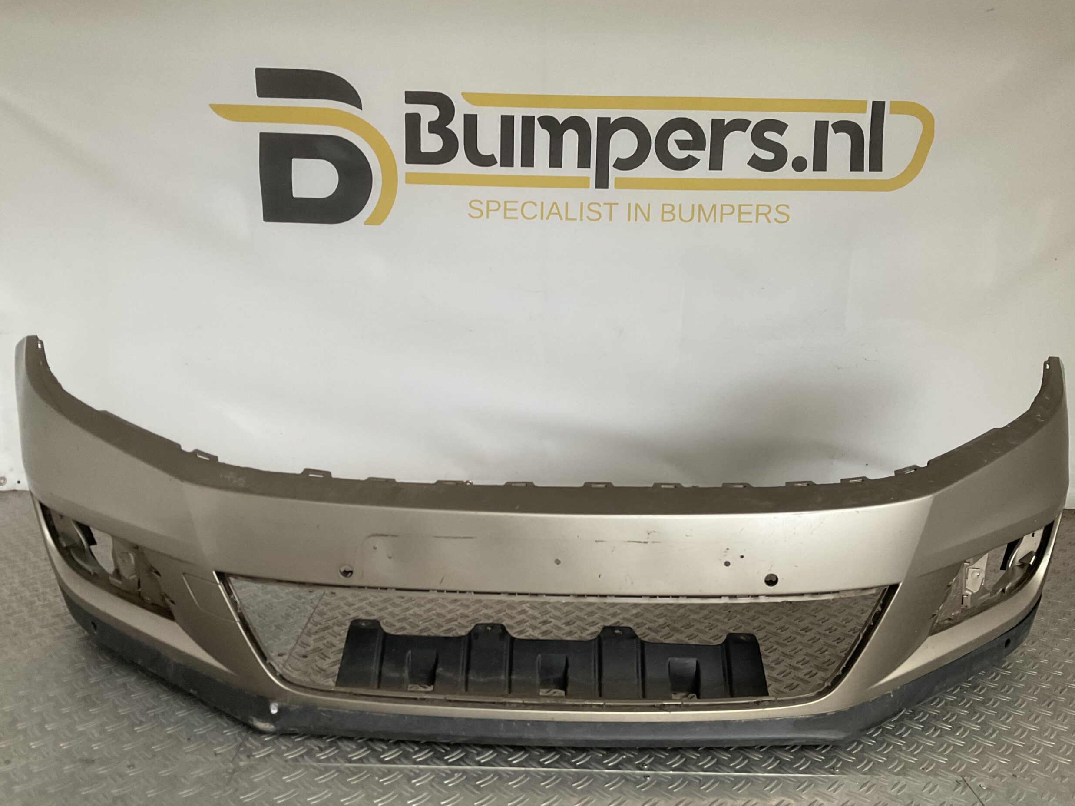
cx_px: 539
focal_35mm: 30
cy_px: 415
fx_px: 932
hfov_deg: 60.0
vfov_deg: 46.8
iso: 64
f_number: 1.8
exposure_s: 1/50
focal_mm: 3
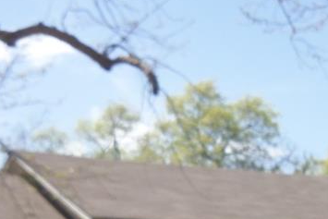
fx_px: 1039
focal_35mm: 114
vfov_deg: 11.8
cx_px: 257
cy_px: 245
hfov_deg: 17.8
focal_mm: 6.8
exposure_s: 1/320
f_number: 4.3
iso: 64
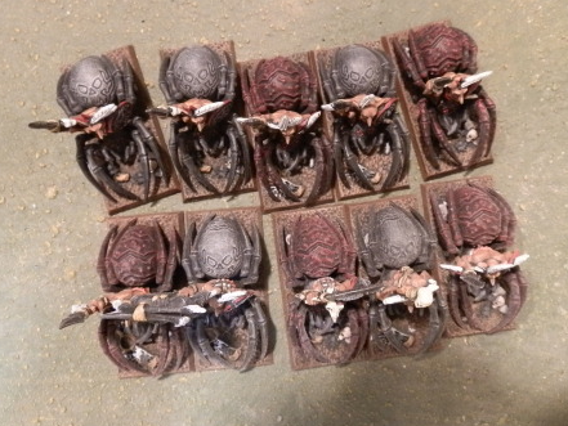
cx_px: 298
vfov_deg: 41.7
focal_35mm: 34
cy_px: 185
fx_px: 558
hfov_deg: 53.9
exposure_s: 1/40
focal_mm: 5
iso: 400
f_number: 3.1
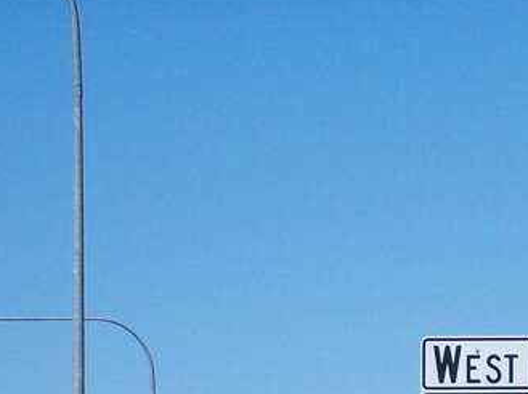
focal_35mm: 263
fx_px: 4007
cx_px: 457
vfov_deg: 5.6
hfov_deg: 7.5
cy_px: 444
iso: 80
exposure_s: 1/800
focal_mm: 18
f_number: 4.8
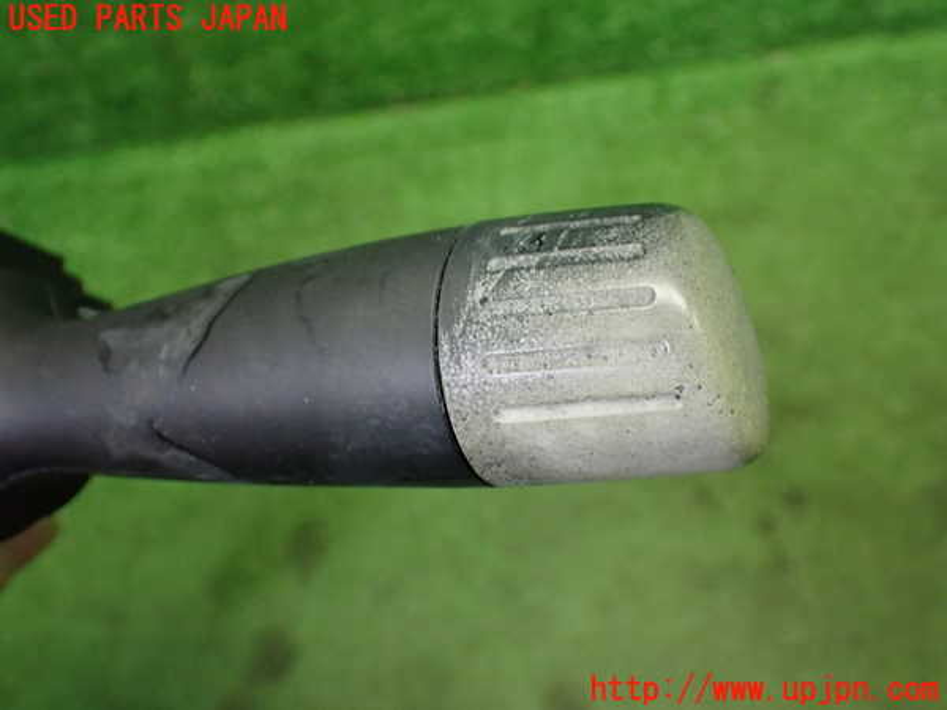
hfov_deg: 45.8
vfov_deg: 35.1
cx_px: 474
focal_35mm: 41
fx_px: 1122
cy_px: 355
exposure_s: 1/80
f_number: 2.8
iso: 800
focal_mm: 7.31
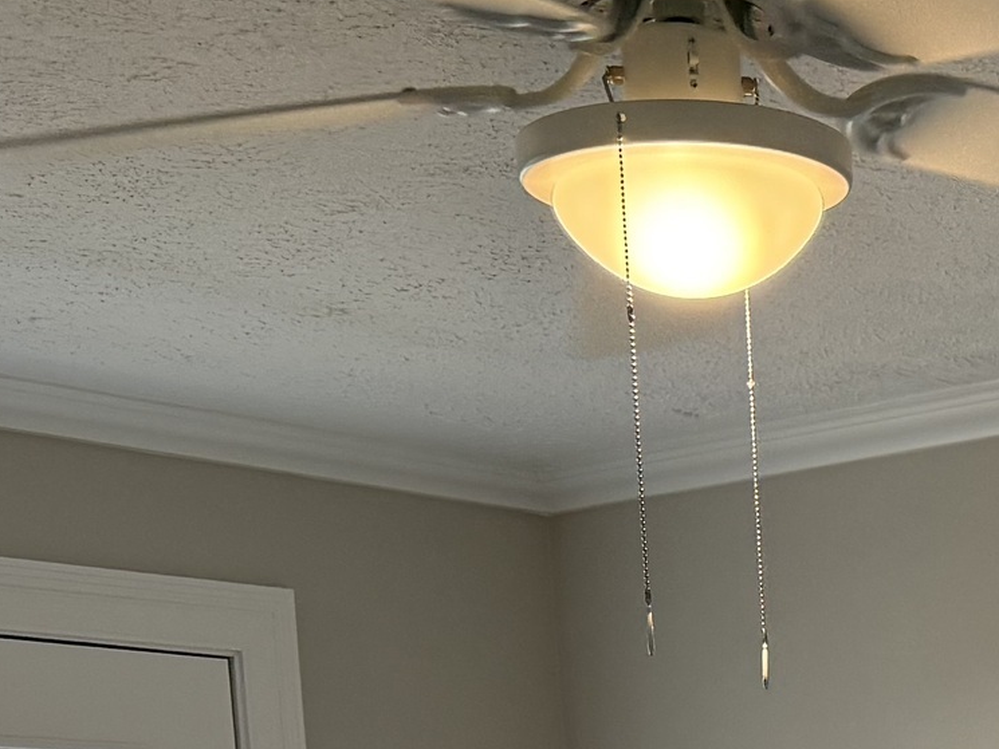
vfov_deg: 12.9
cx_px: 1258
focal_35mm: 99
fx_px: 2858
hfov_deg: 18.6
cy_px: 1510
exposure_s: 1/120
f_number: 1.78
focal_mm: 6.76
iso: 125
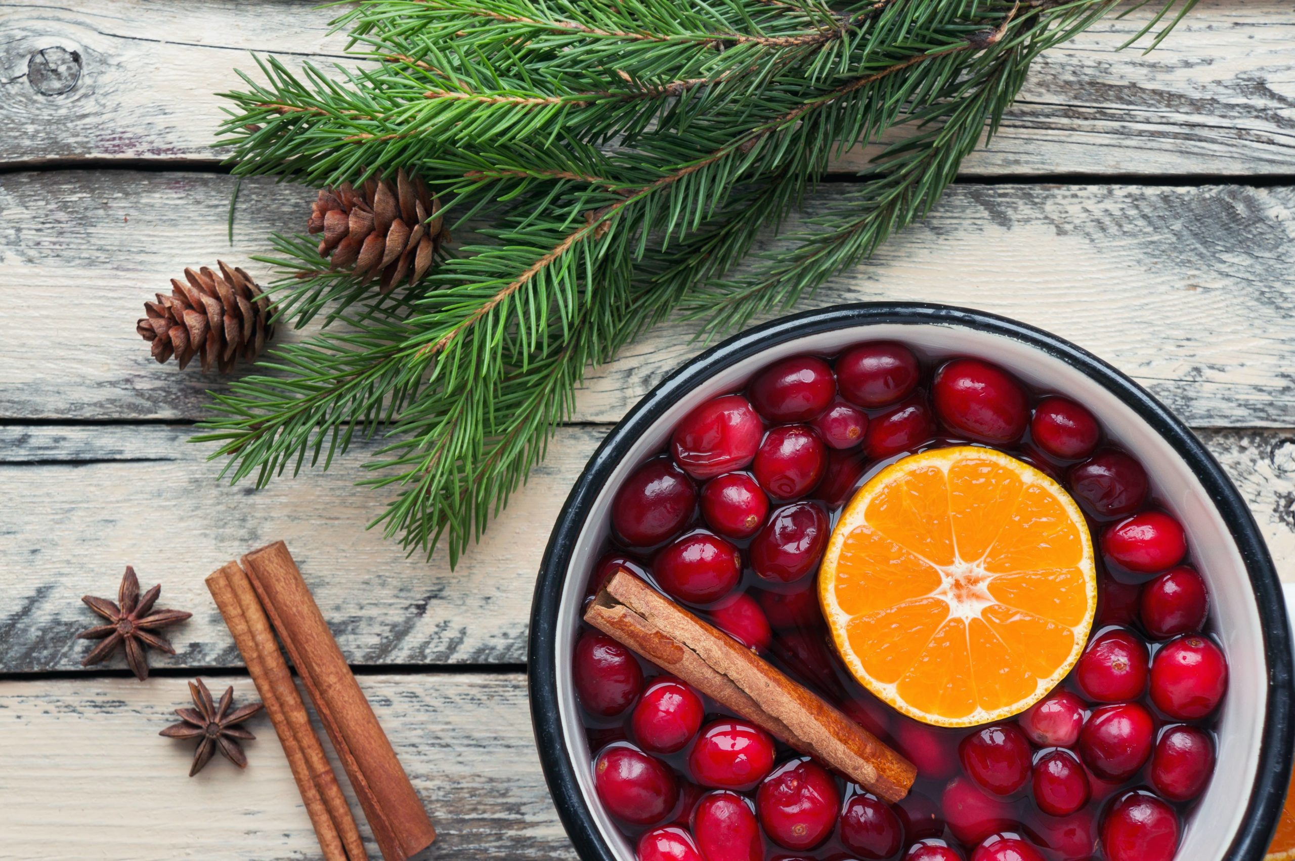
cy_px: 430
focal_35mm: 51
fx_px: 1833
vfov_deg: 26.4
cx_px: 648
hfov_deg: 38.9
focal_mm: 34
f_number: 9
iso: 200
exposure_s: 1/15
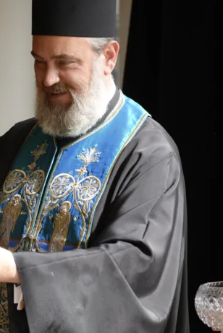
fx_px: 2059
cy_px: 235
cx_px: -11
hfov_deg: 6.2
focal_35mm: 222
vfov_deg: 9.3
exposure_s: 1/200
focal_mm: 100
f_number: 5
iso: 160
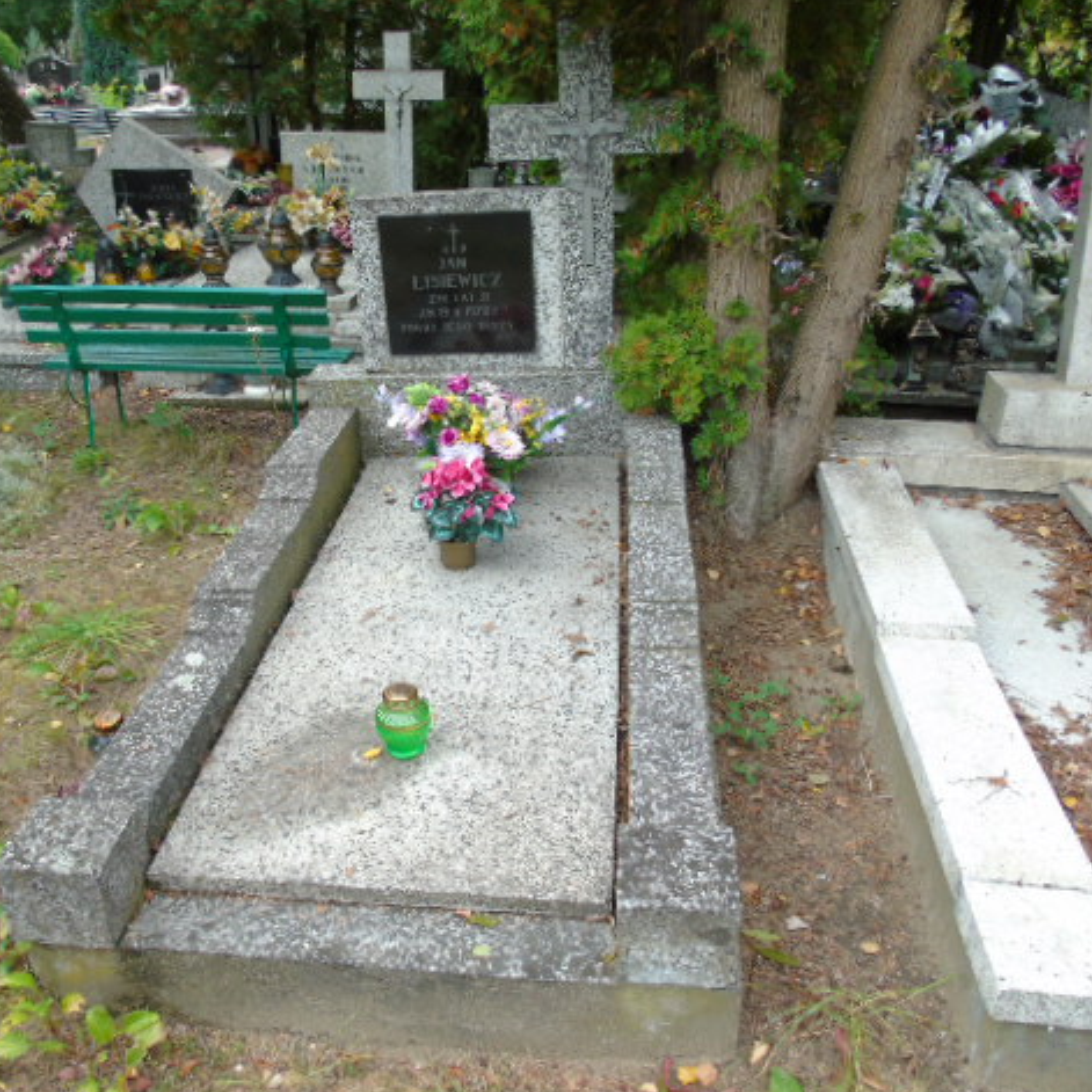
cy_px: 547
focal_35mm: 30
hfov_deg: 53.8
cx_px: 466
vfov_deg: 54.0
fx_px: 1071
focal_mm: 4.4
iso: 80
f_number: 3.4
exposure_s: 1/80
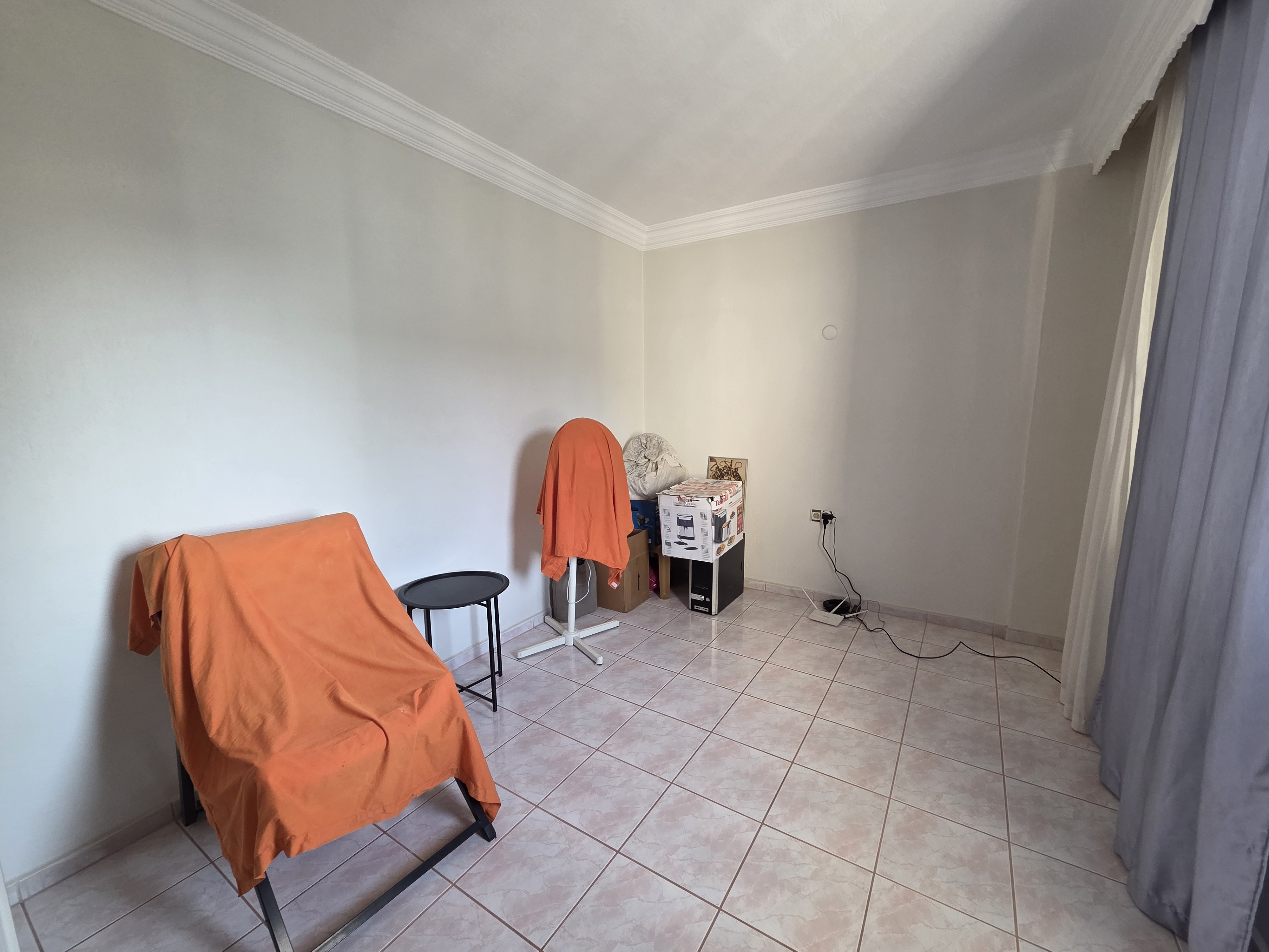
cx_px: 634
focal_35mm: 13
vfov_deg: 89.9
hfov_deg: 106.2
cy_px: 476
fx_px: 477
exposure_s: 1/50
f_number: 2.2
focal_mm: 2.2
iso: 160
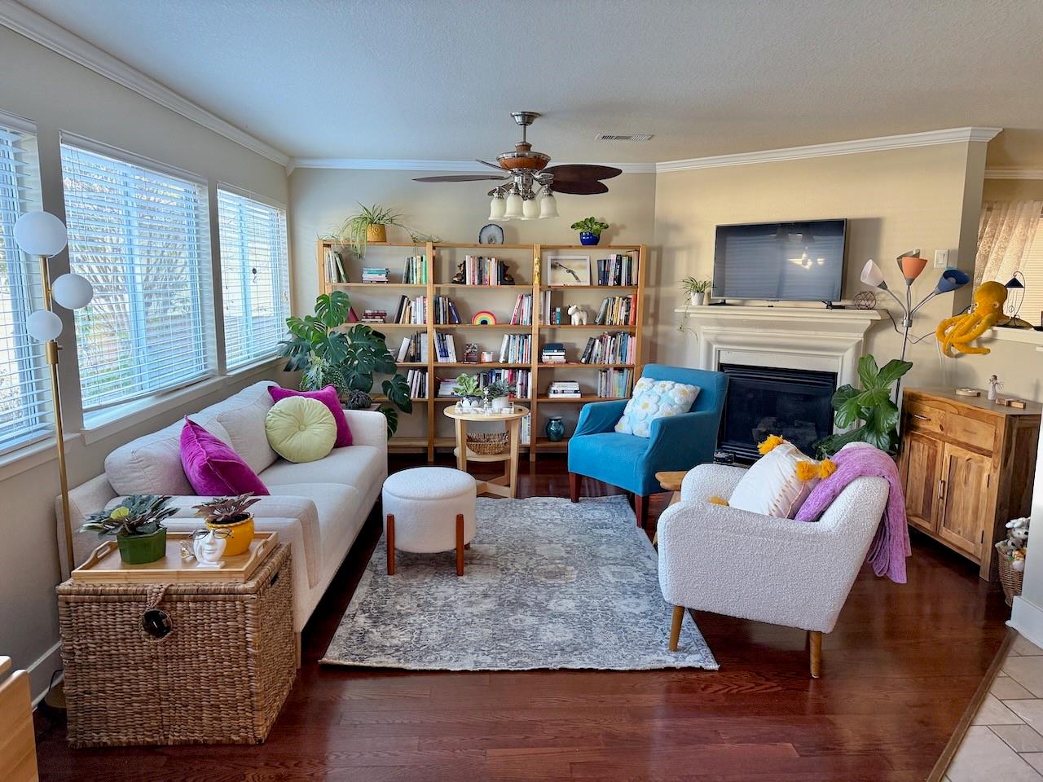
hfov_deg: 71.6
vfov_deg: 56.8
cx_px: 522
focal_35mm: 24
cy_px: 391
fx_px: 723
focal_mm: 6.76
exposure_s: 1/60
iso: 250
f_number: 1.78
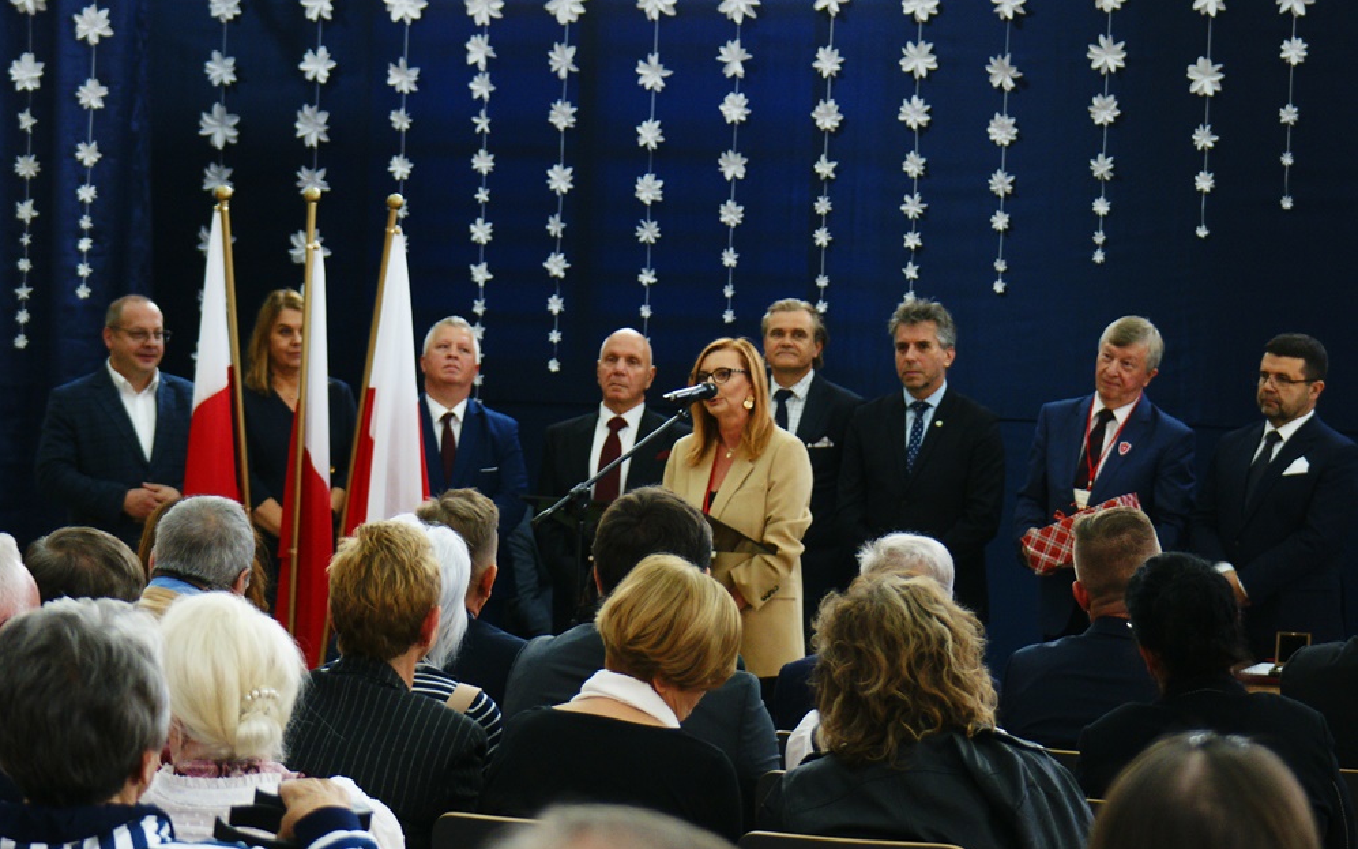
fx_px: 5107
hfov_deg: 15.1
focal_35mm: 138
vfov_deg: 9.5
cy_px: 445
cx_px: 678
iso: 800
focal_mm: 90
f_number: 5.6
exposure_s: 1/60
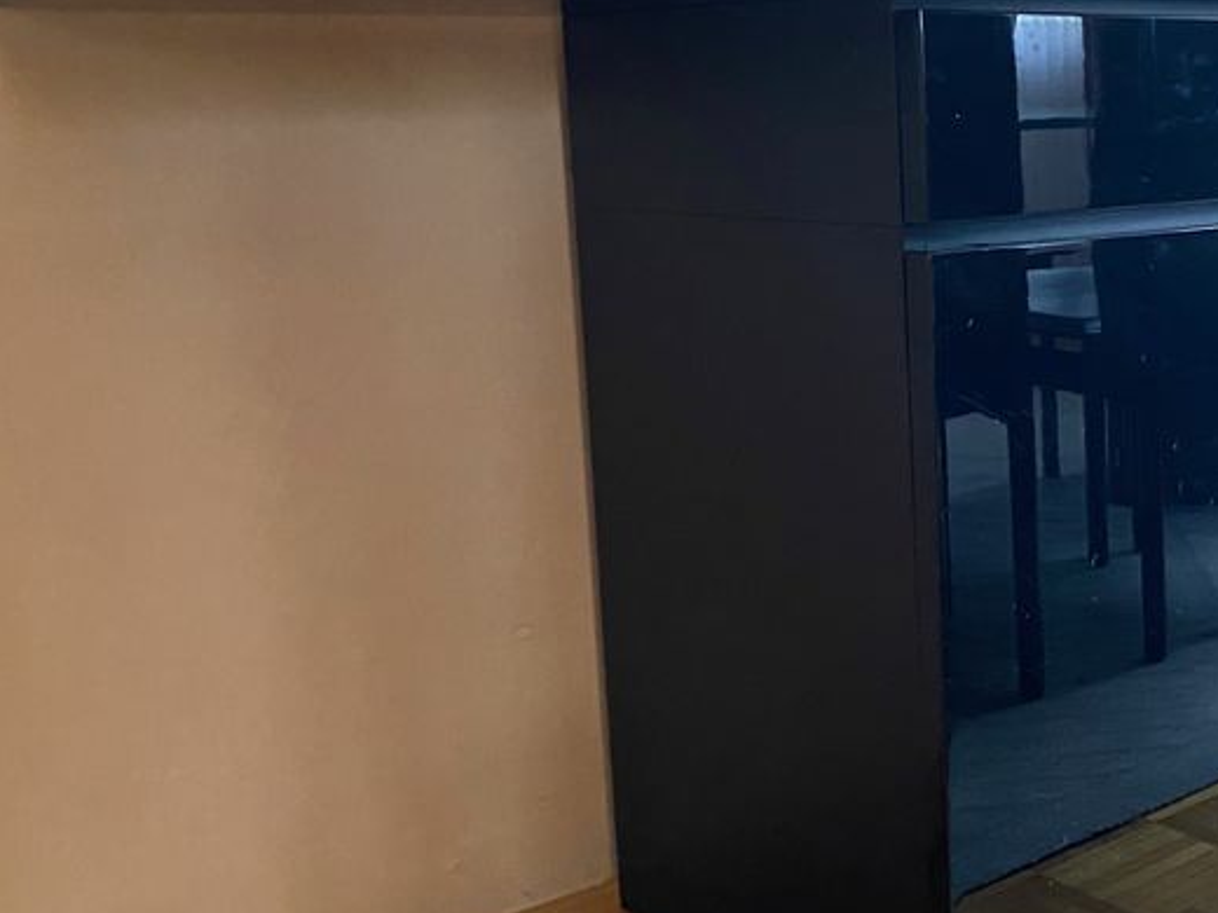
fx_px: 1759
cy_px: 351
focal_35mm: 50
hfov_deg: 35.6
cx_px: 1129
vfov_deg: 29.0
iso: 500
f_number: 1.8
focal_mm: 4.25
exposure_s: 1/47
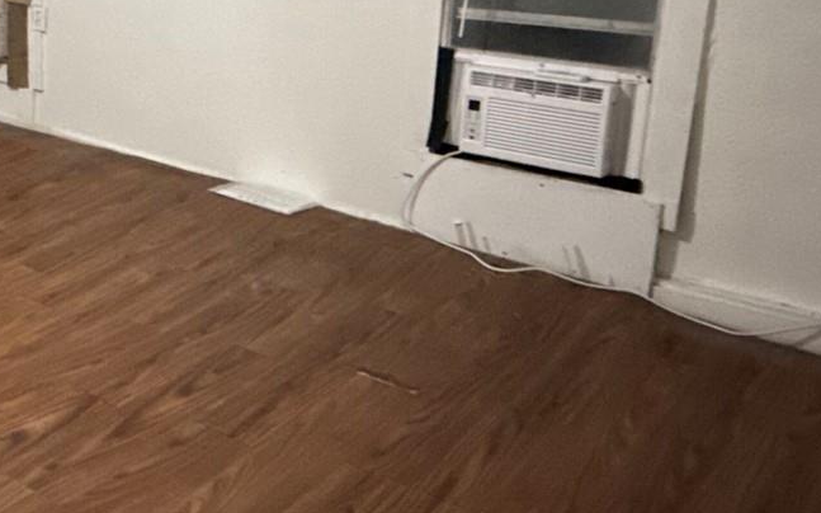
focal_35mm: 47
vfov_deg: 26.5
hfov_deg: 36.3
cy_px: 48
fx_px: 1051
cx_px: -77
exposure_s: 1/60
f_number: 2.2
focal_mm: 2.22
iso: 1250
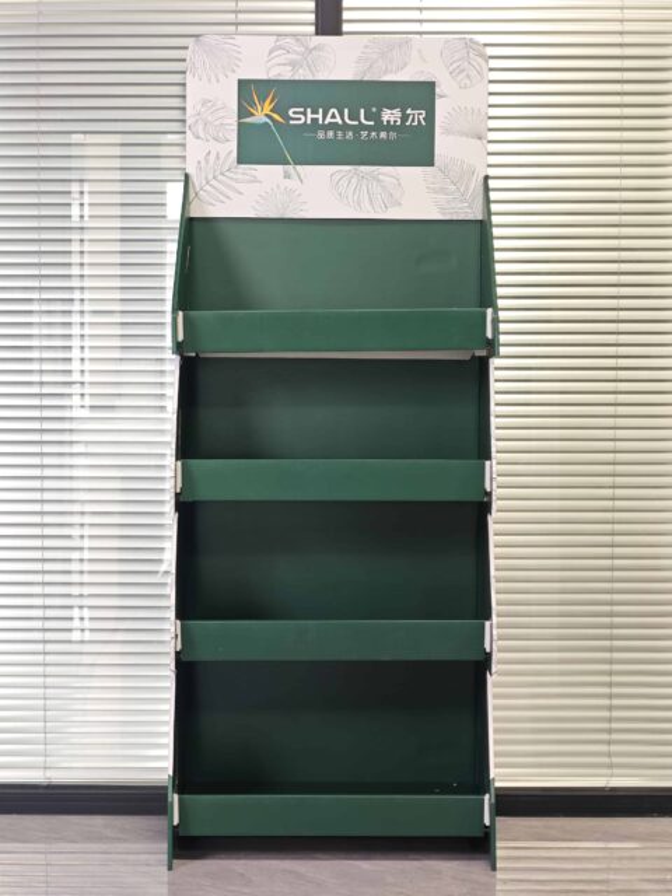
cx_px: 336
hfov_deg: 19.6
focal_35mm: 75
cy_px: 448
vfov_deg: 26.0
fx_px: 1941
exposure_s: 1/50
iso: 500
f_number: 2
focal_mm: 10.1
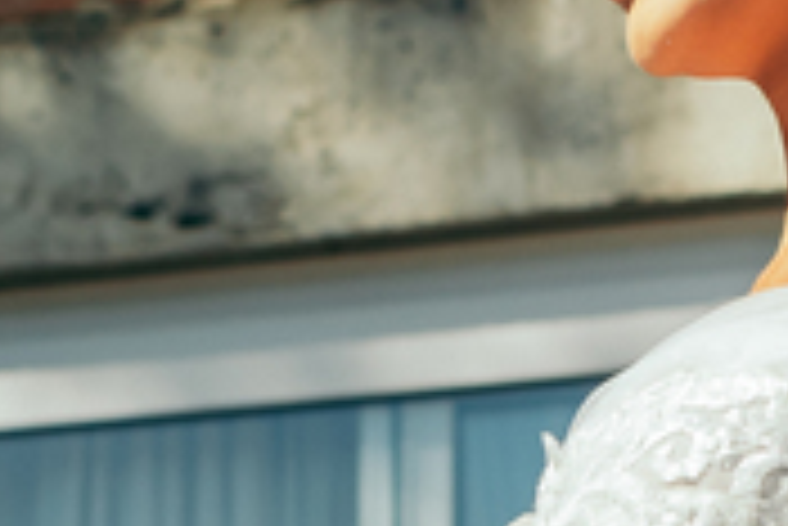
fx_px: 5258
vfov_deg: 5.6
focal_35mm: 240
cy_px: 1059
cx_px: 275
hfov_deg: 8.6
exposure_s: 1/3200
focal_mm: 35
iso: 320
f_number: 4
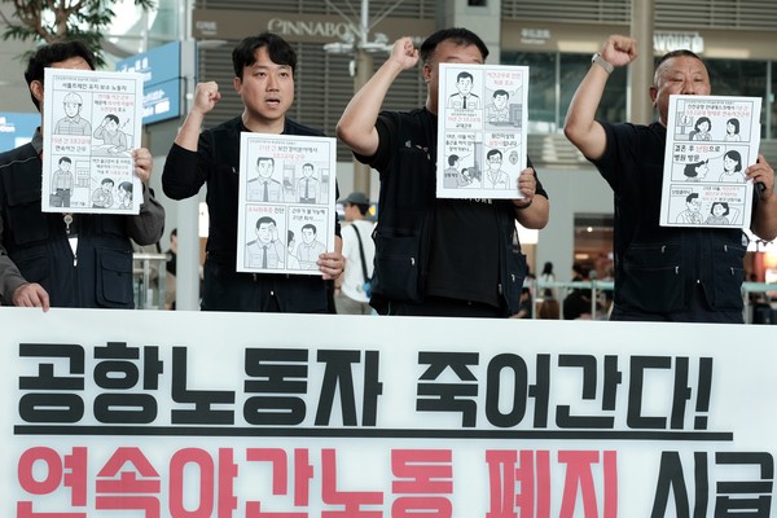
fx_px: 2914
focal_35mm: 135
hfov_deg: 15.2
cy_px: 259
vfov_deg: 10.2
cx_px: 388
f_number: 5.6
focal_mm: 90
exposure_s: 1/125
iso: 1600
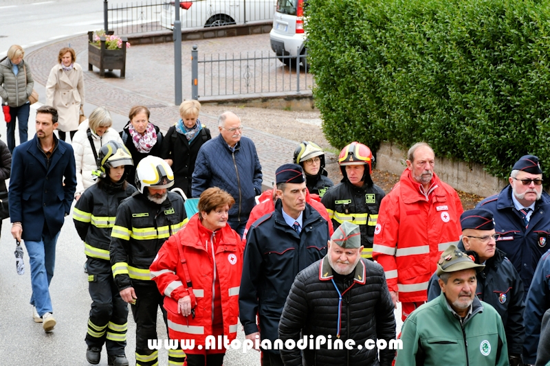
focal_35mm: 105
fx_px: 1604
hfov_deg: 19.5
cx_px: 275
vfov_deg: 13.0
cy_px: 183
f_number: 5.6
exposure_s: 1/250
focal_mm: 70
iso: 360
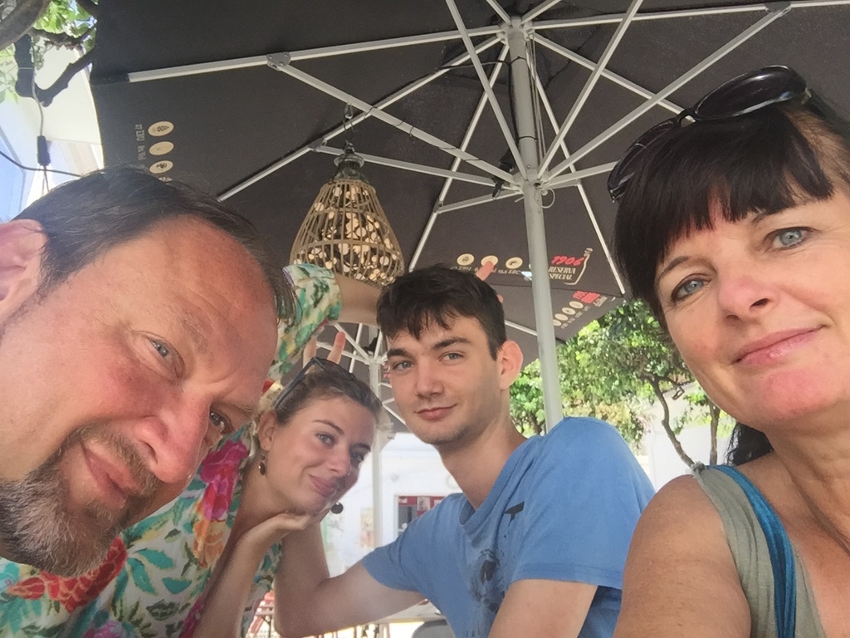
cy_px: 319
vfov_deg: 45.4
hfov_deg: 58.4
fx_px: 761
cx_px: 425
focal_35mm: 31
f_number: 2.2
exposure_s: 1/129
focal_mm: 2.65
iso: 32
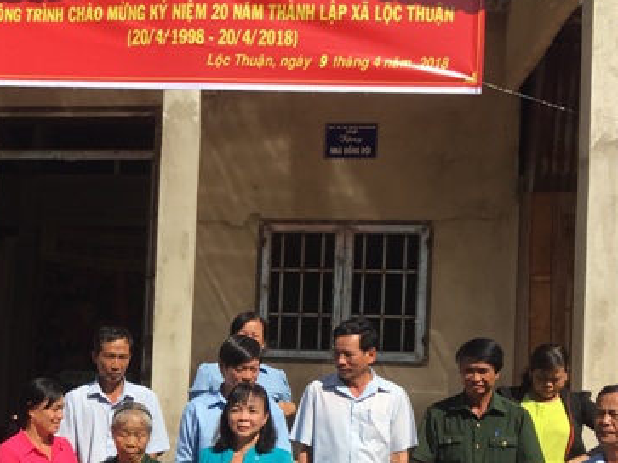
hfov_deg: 29.3
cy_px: 390
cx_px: 87
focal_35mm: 64
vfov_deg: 22.5
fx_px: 1142
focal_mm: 4.15
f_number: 2.2
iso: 25
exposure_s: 1/1709
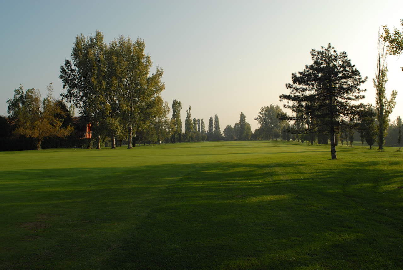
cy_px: 135
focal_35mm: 30
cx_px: 202
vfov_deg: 43.7
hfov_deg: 61.9
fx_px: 336
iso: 200
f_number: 8
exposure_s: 1/400
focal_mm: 20
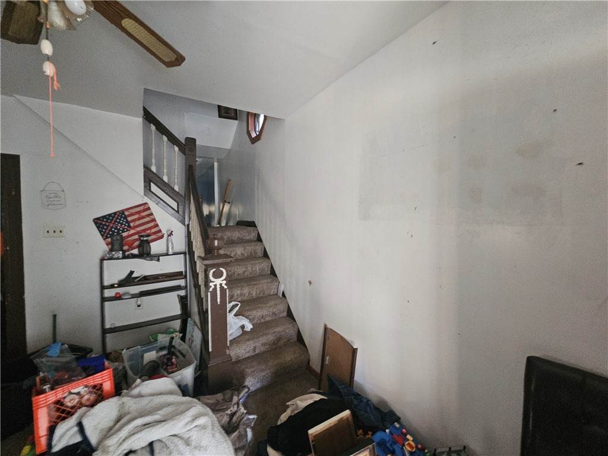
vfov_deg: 89.9
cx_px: 304
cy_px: 228
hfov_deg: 106.2
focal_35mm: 13
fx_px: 228
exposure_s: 1/30
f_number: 2.2
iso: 640
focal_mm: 2.2
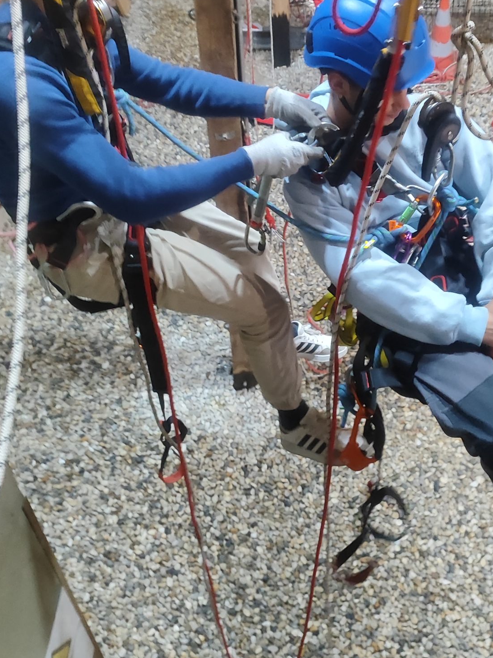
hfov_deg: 34.2
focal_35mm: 42
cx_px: 293
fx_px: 798
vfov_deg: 44.4
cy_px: 239
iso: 1956
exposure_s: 1/33
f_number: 1.89
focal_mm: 5.89
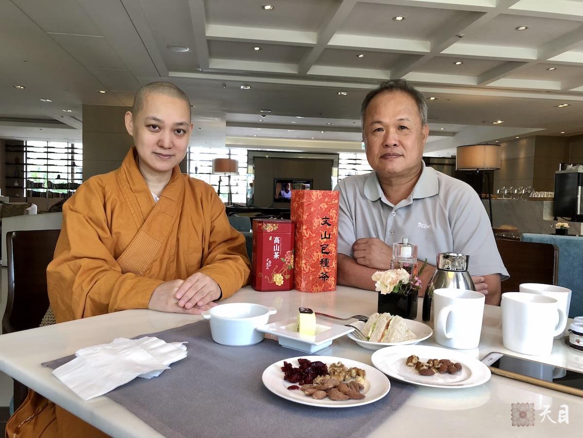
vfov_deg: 49.7
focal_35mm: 28
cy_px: 219
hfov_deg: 63.4
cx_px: 292
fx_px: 472
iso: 25
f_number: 1.8
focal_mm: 3.99
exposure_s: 1/40
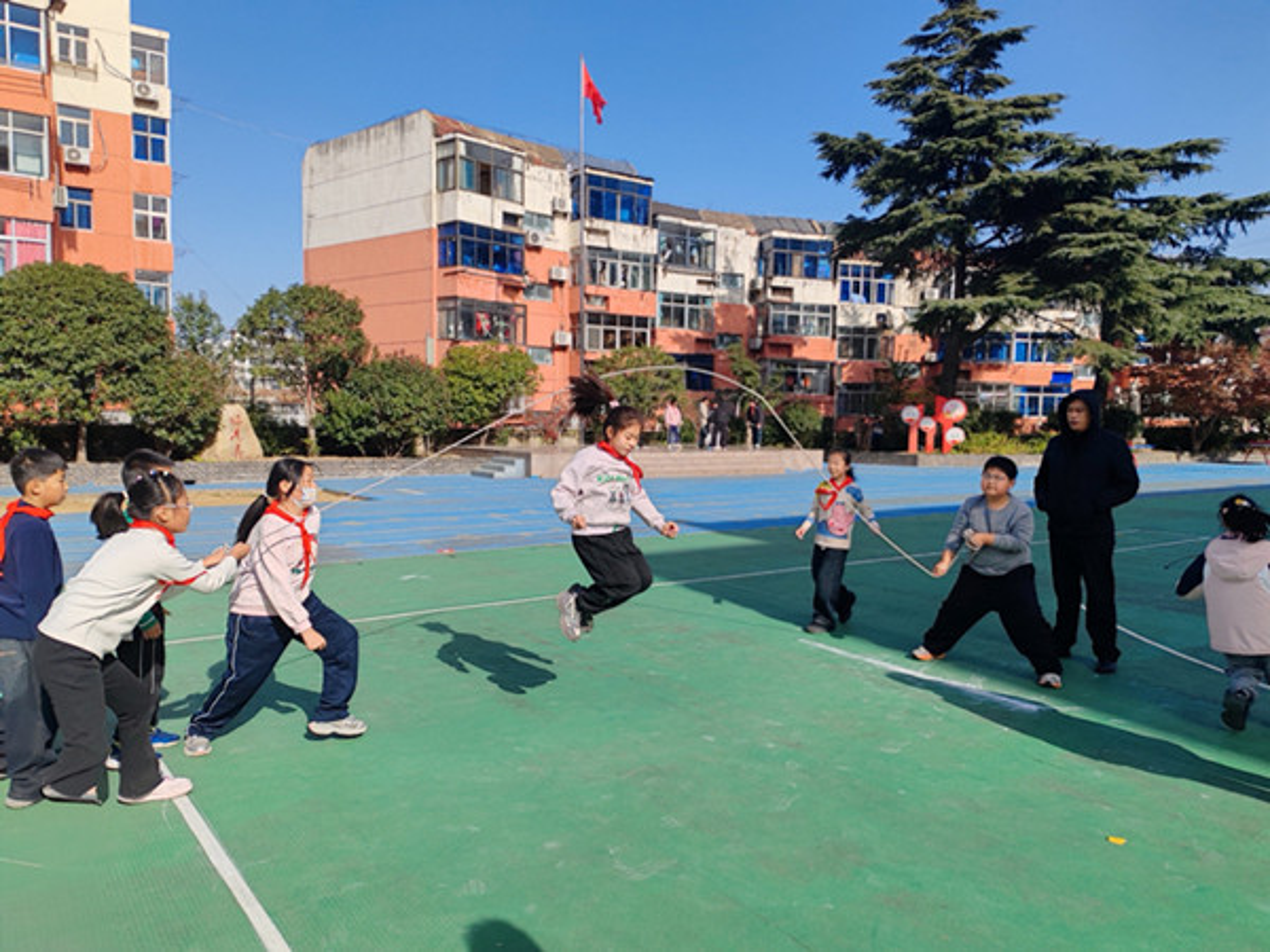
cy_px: 476
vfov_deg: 51.4
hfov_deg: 65.3
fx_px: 991
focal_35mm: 27
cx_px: 635
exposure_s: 1/940
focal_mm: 6.12
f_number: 5.6
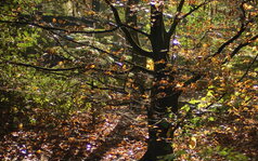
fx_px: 1456
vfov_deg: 6.3
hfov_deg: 10.1
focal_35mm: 207
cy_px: 123
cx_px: 171
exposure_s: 1/250
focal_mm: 70
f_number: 4
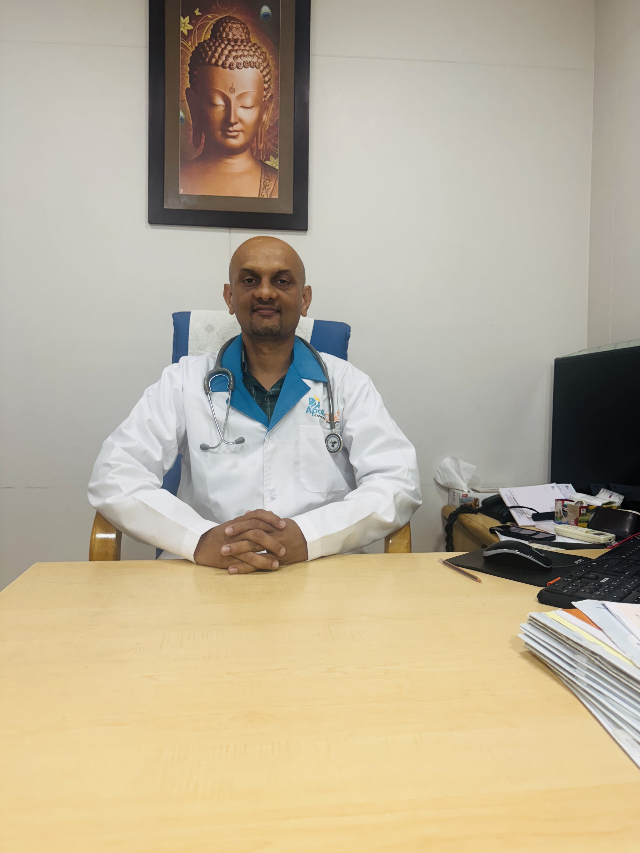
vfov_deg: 71.6
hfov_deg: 56.8
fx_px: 592
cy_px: 426
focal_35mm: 24
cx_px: 320
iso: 200
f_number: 1.78
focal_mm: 6.76
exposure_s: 1/100
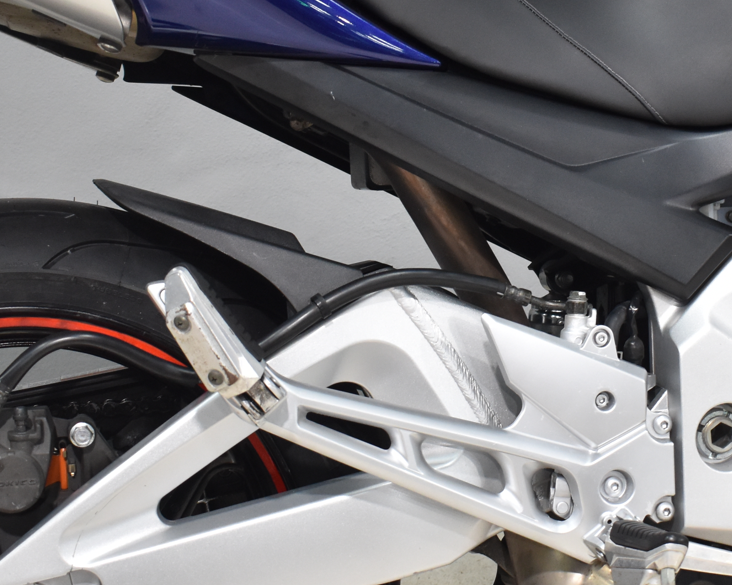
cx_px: 521
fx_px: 1538
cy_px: 195
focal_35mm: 71
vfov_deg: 21.5
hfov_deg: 26.5
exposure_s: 1/50
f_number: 3.8
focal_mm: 20
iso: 800
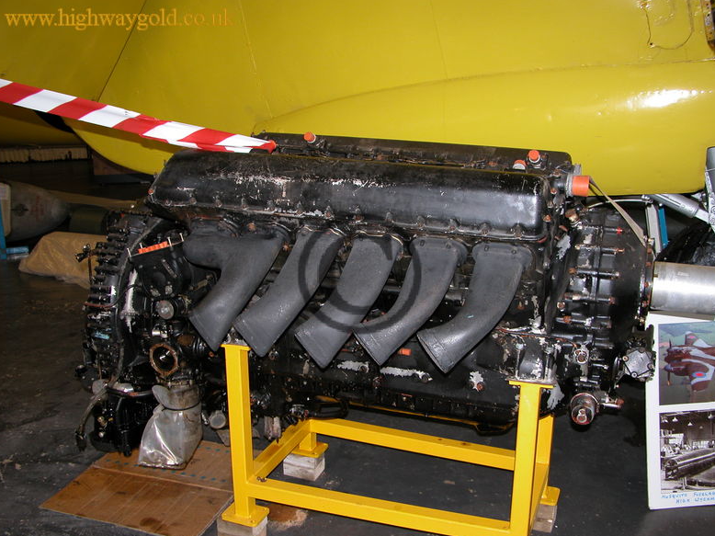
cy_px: 274
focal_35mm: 36
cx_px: 359
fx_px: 743
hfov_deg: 51.4
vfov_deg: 39.6
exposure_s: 1/60
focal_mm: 8.9
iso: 100
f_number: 2.8
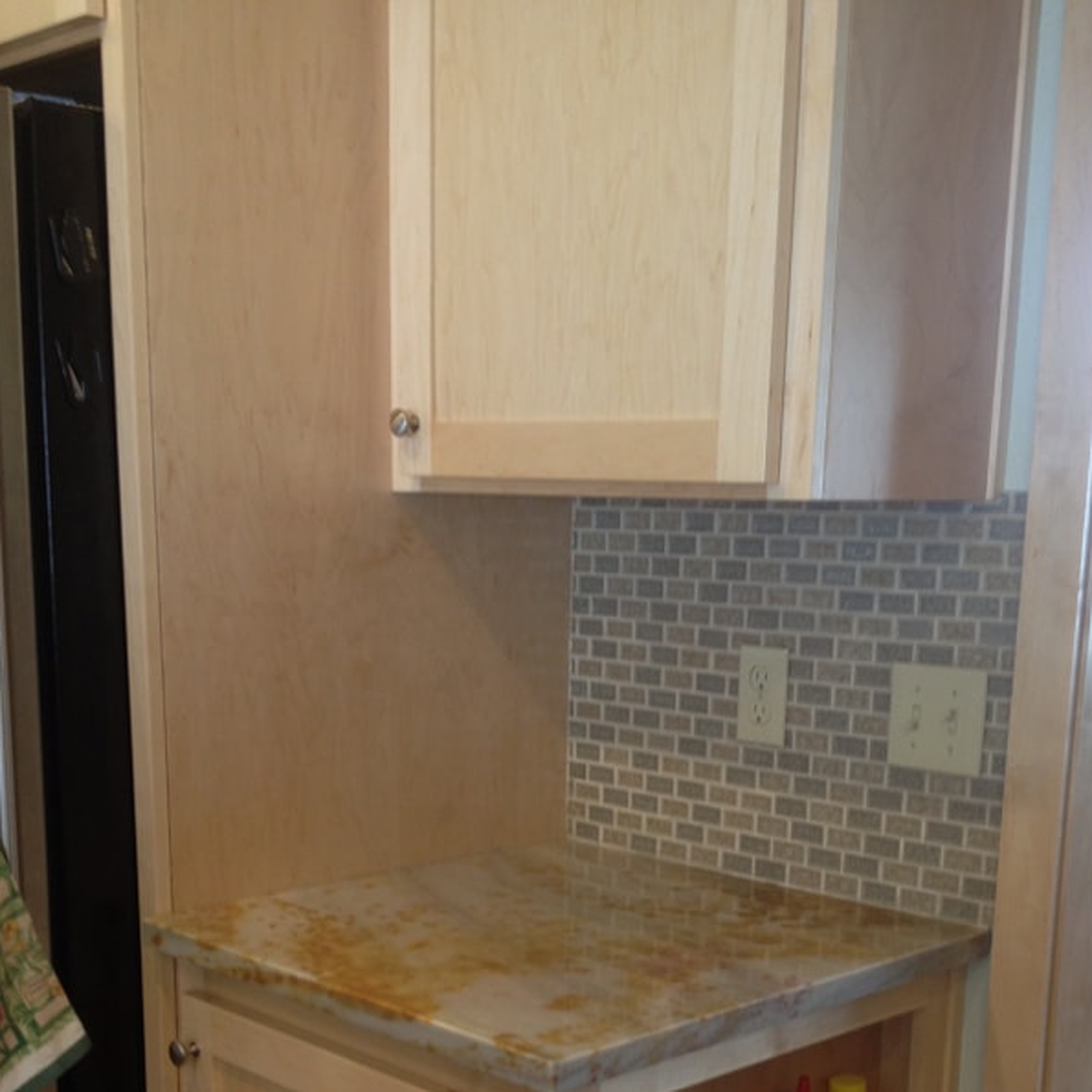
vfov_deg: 31.8
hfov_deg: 32.8
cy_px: 903
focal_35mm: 52
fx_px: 1856
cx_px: 545
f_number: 2.4
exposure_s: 1/20
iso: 64
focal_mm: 4.28
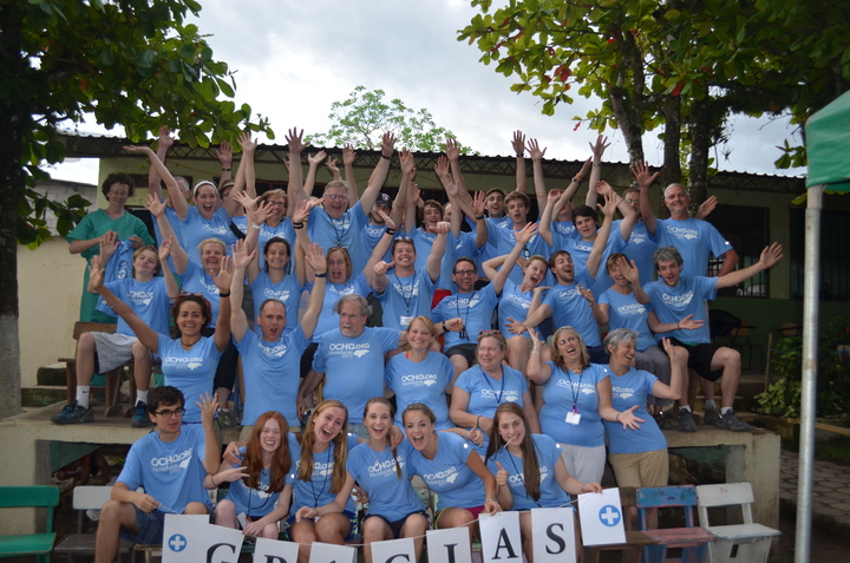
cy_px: 282
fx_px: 778
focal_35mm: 33
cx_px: 425
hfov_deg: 57.3
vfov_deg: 39.8
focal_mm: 22
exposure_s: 1/200
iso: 140
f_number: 3.8
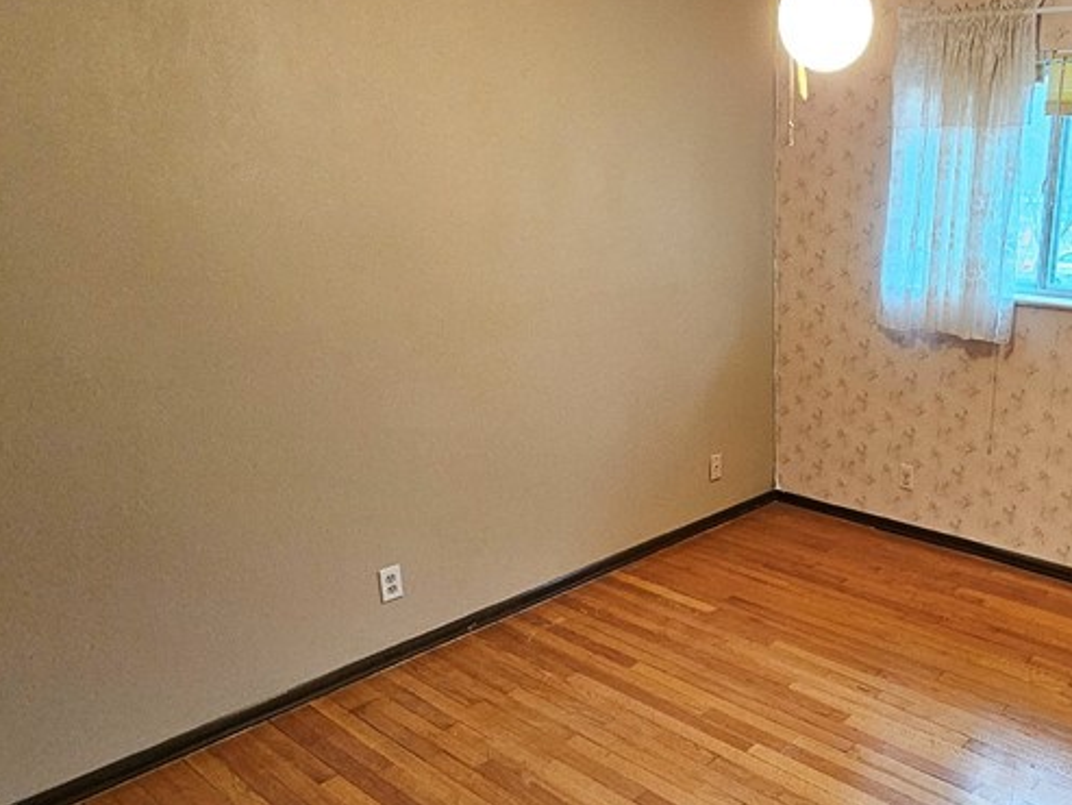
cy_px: 459
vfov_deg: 51.2
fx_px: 836
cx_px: 833
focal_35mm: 27
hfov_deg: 60.8
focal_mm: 2.2
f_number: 2.2
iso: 320
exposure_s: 1/30
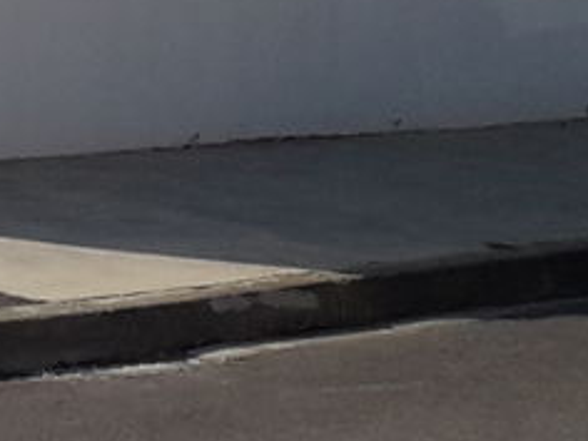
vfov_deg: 7.9
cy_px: -296
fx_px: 3109
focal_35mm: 183
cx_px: -917
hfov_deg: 9.4
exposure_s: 1/2336
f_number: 1.9
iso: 40
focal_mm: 3.6
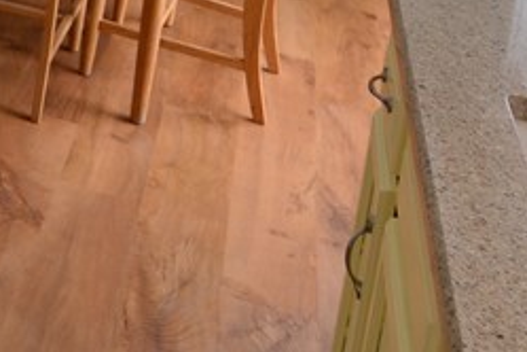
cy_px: -335
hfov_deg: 20.8
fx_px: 1247
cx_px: -229
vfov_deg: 13.8
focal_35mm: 85
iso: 400
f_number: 5
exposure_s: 1/100
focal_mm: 13
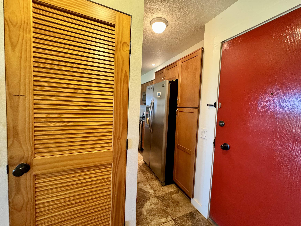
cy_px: 113
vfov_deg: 85.7
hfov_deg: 102.1
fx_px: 122
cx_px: 150
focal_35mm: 14
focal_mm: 2.22
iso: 640
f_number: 2.2
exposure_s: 1/60
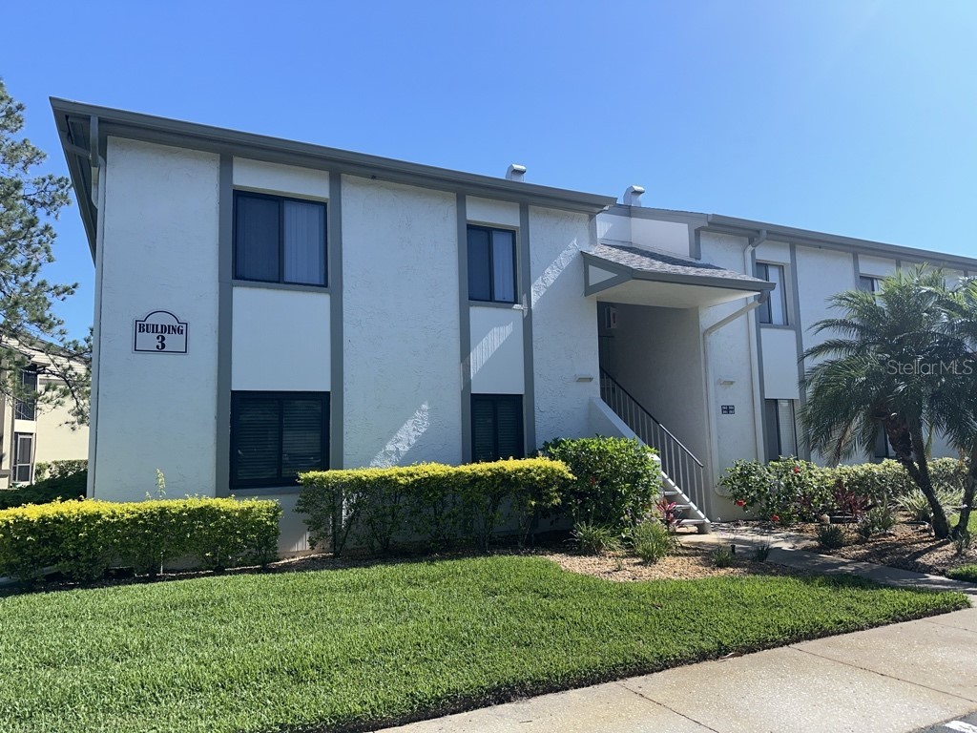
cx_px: 488
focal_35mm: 24
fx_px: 677
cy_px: 366
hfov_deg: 71.6
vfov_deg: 56.8
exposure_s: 1/5525
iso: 50
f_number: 1.78
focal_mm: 6.86
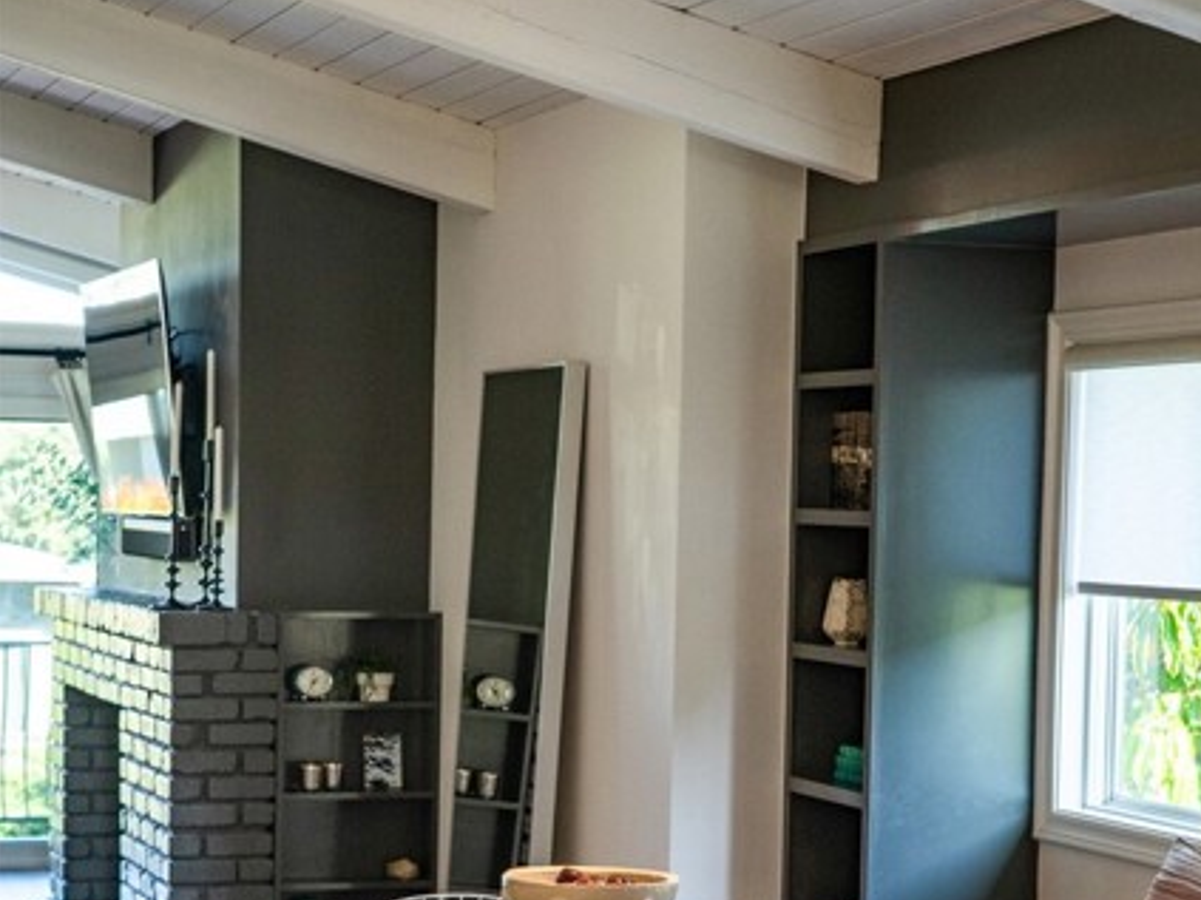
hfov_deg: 24.4
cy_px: 667
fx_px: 2775
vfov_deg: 18.3
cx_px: 603
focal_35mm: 80
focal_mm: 55
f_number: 4.5
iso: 1600
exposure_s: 1/200
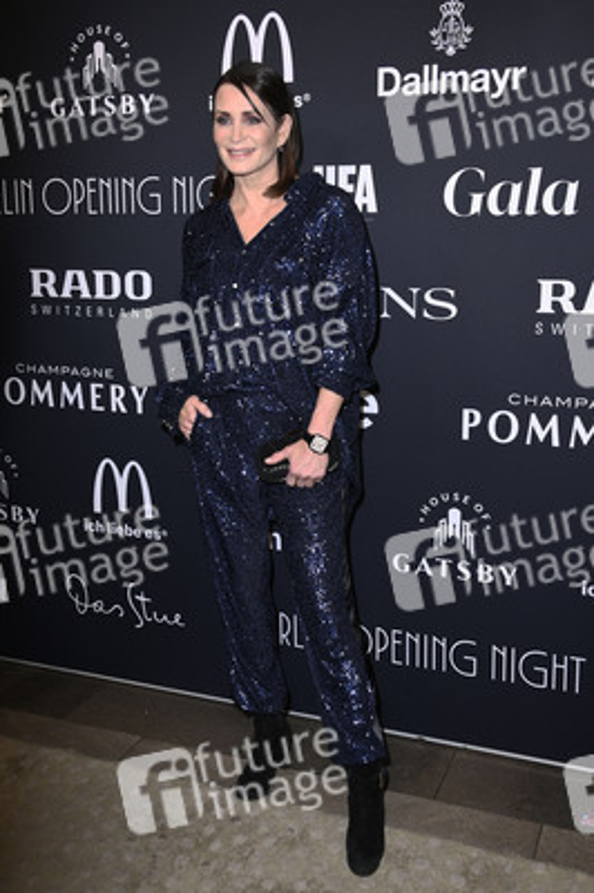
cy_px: 446
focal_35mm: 36
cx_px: 297
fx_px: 892
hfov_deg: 36.8
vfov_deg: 53.2
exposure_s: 1/250
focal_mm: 36
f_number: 5.6
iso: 500
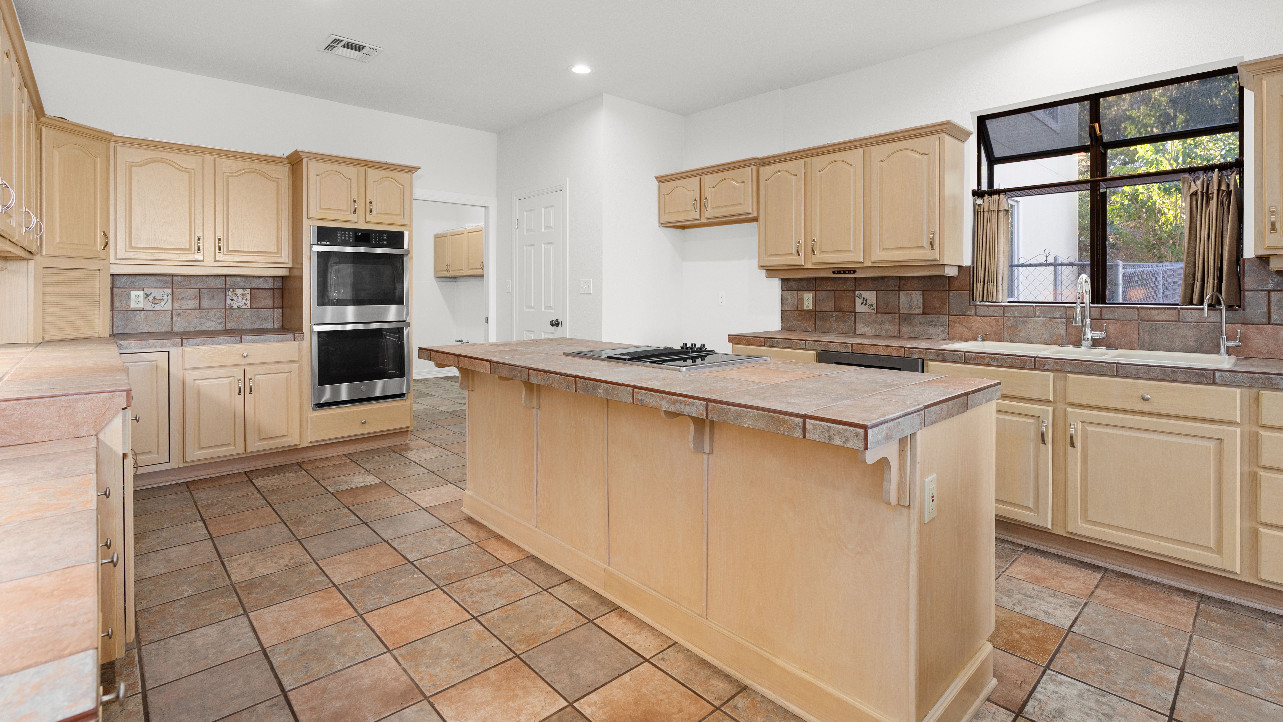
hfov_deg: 95.9
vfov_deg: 63.6
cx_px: 650
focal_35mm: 17
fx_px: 578
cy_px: 304
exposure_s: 1/2
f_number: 7.1
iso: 320
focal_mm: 16
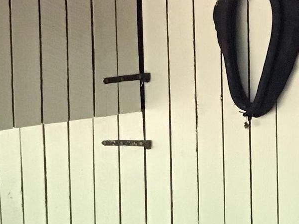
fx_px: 915
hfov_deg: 17.3
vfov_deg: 14.0
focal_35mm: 106
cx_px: 403
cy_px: 94
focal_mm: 3.3
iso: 160
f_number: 2.4
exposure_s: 1/30
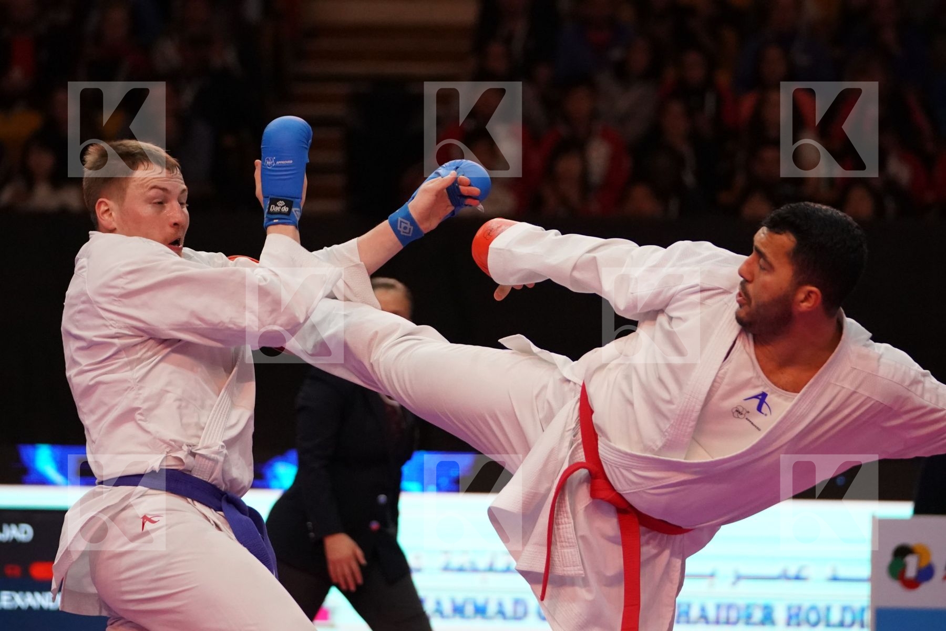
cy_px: 316
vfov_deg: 7.2
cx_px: 473
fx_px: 5045
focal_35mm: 192
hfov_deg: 10.7
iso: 5000
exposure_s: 1/1000
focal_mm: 128
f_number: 2.8
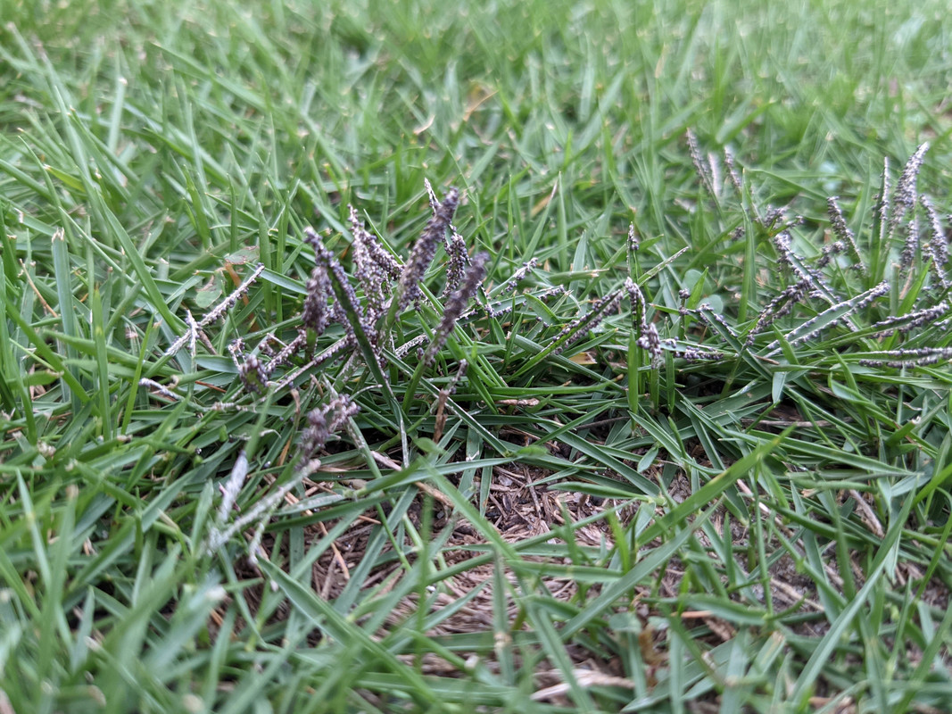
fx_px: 742
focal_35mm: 27
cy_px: 357
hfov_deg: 65.3
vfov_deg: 51.3
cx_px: 476
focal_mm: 4.38
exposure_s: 1/120
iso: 195
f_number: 1.73
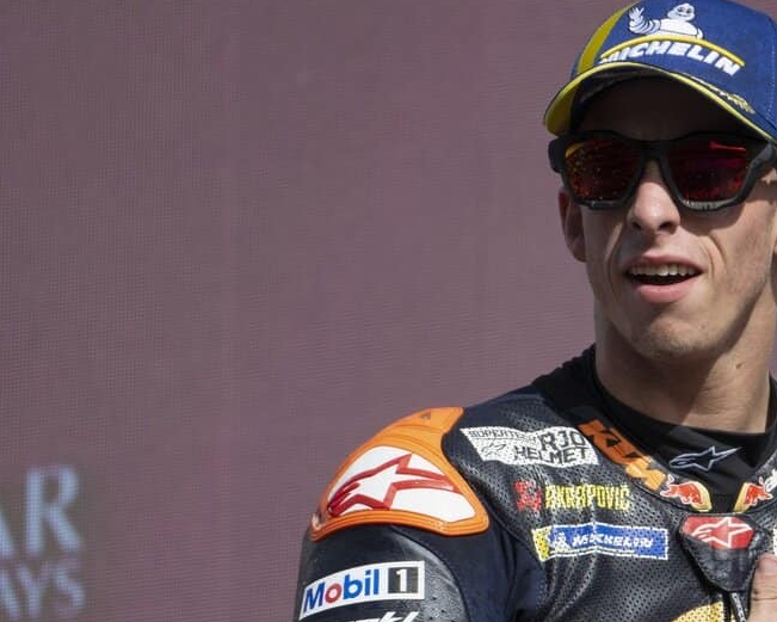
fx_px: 19895
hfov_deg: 2.2
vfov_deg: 1.8
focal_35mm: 865
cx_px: 724
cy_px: 536
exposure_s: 1/1000
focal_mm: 400
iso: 400
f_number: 8
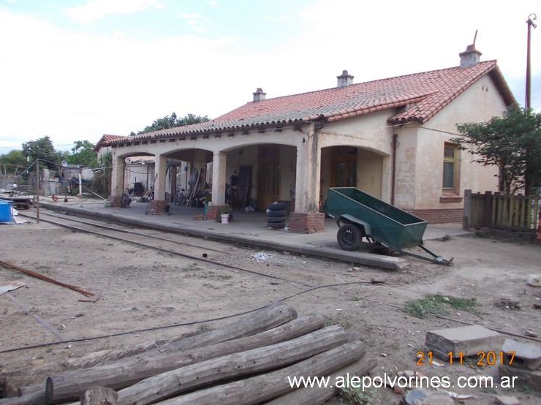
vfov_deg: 48.2
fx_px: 453
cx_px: 265
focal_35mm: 29
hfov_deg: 61.7
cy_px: 198
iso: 80
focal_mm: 4
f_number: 5.4
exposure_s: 1/160
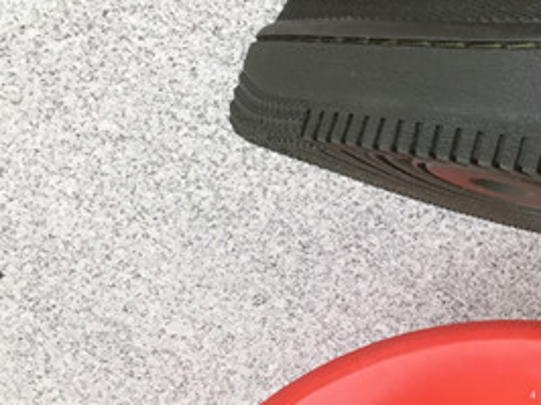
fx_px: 1640
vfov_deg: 13.4
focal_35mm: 105
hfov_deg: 16.4
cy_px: -156
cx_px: 903
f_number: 2.4
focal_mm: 3.3
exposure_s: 1/217
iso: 25
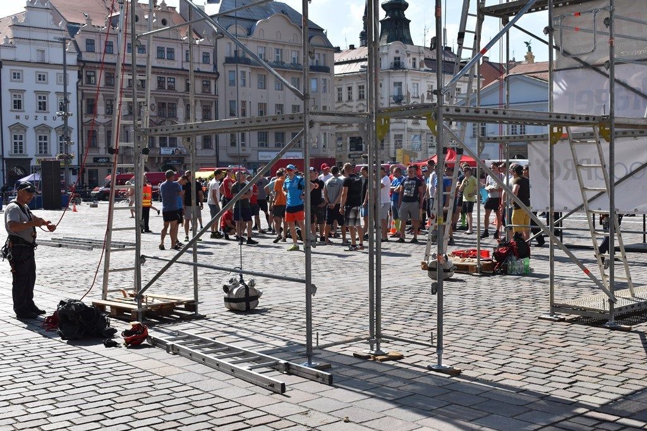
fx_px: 809
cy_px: 216
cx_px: 324
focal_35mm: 45
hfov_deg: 43.6
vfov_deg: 29.9
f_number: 10
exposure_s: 1/400
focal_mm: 30
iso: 200
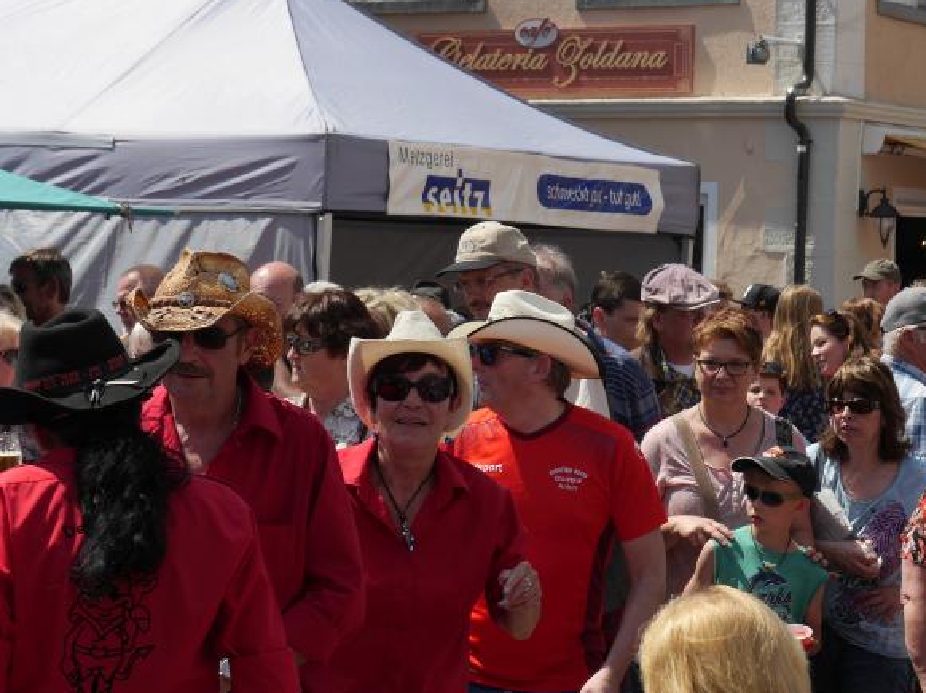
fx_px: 3021
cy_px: 456
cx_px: 536
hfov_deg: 17.4
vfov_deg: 13.1
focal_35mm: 113
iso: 200
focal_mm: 41
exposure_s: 1/400
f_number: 8
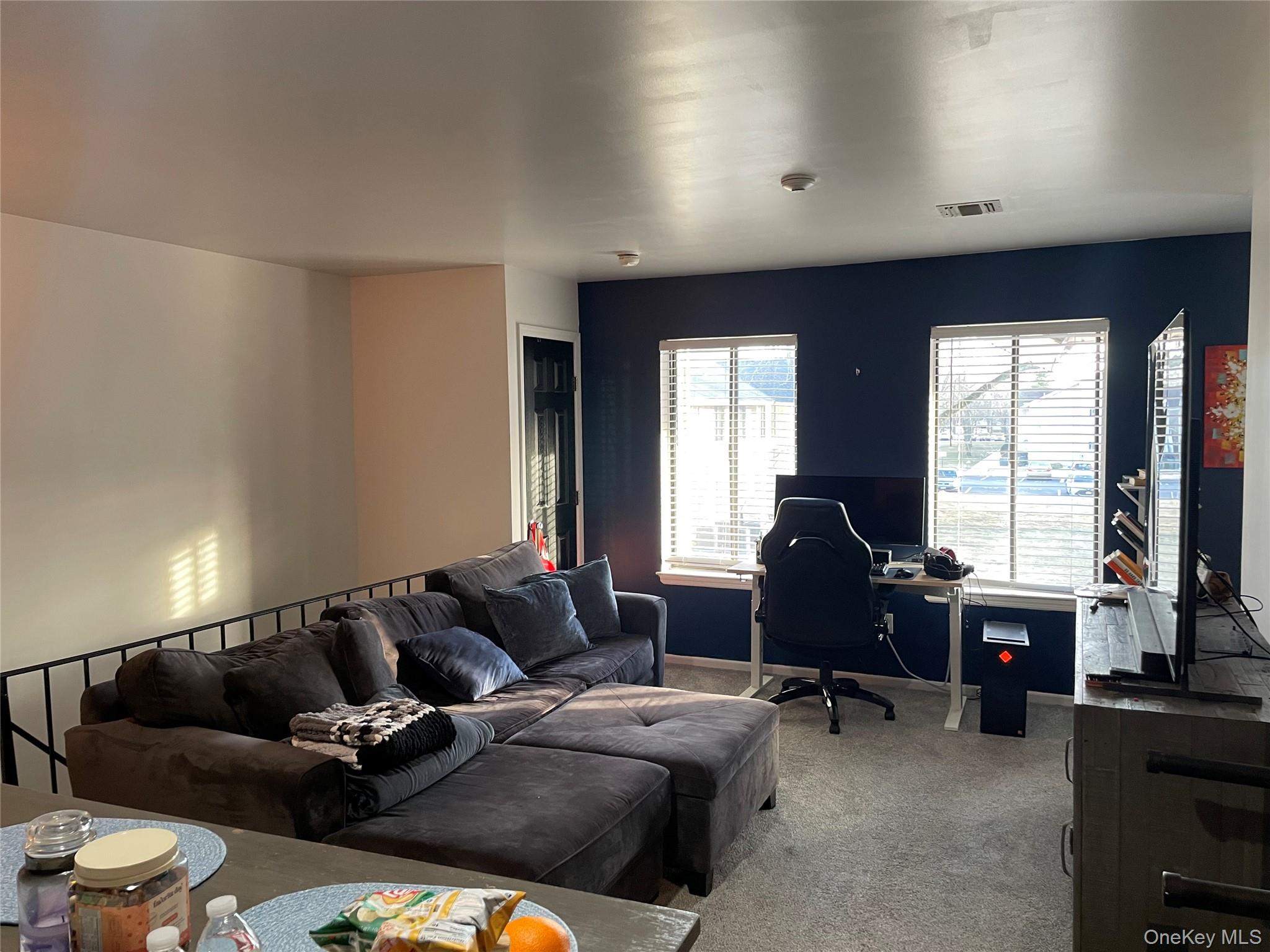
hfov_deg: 67.3
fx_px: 954
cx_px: 635
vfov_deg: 53.1
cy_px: 476
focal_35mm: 26
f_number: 1.6
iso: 160
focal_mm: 4.2
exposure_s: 1/60
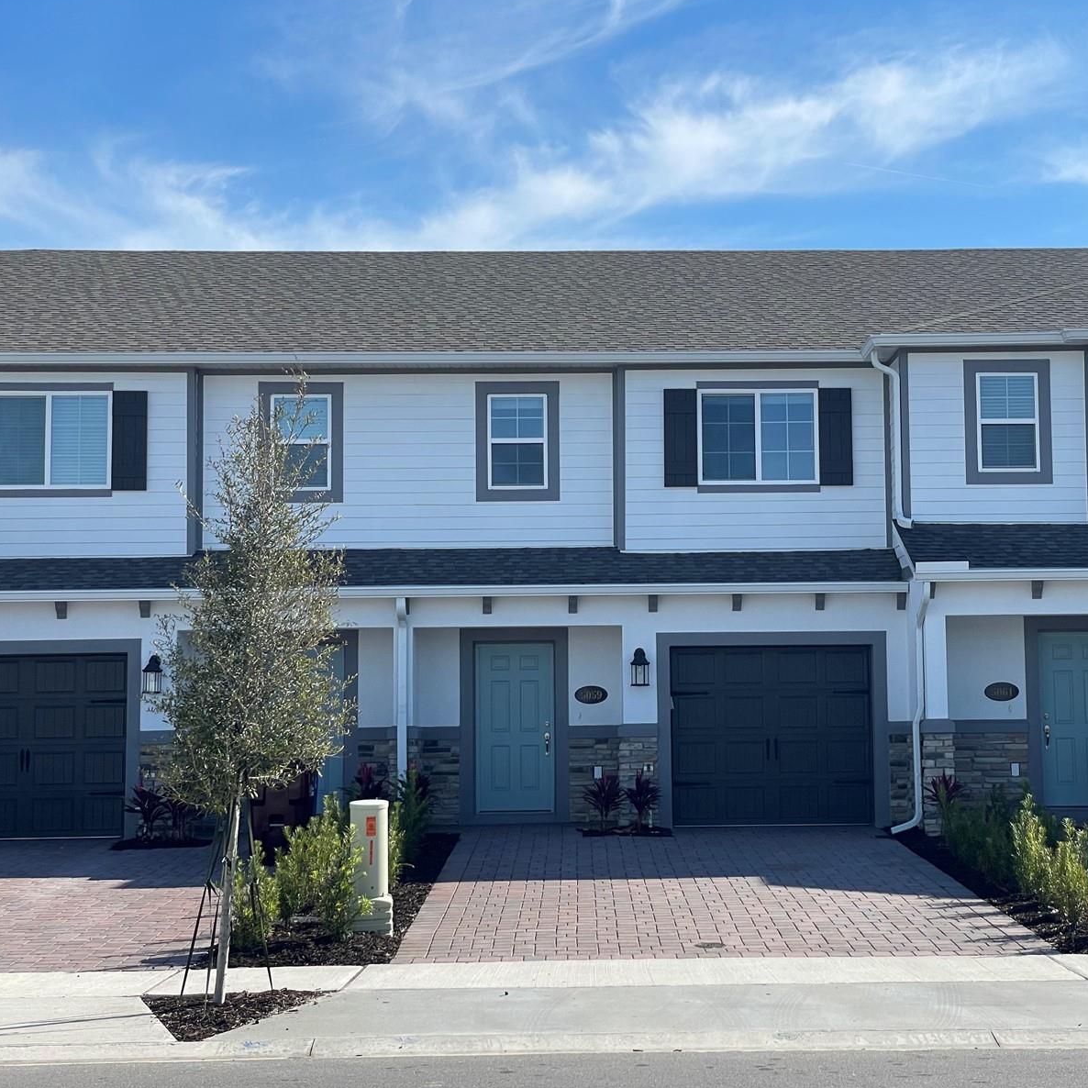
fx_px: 2205
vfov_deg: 27.7
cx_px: 700
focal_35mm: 62
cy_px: 540
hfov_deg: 27.6
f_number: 2
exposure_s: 1/1653
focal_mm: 6
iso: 25
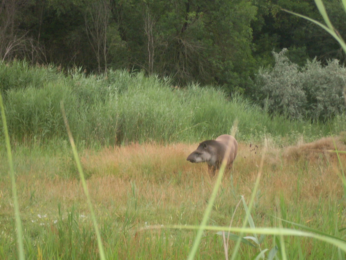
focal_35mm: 114
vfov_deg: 13.0
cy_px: 130
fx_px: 1139
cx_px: 173
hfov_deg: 17.3
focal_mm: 18.9
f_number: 5.2
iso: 160
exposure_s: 1/60
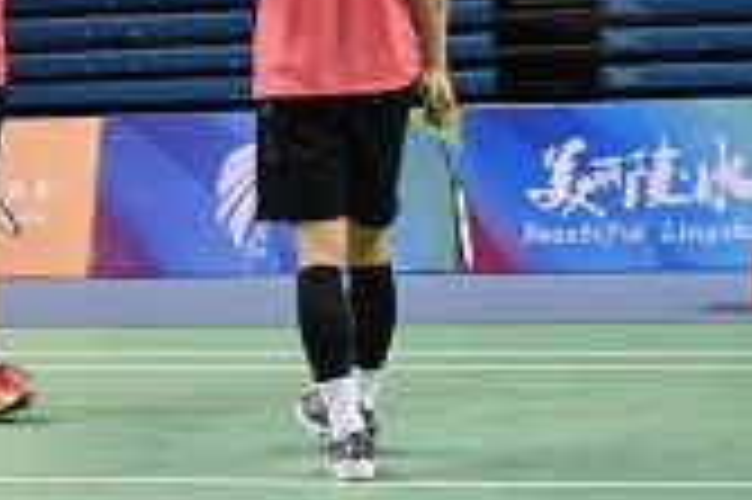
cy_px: -117
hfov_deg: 12.6
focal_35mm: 162
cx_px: 54
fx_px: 3381
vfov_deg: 8.4
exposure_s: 1/500
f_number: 2.8
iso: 1250
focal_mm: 60
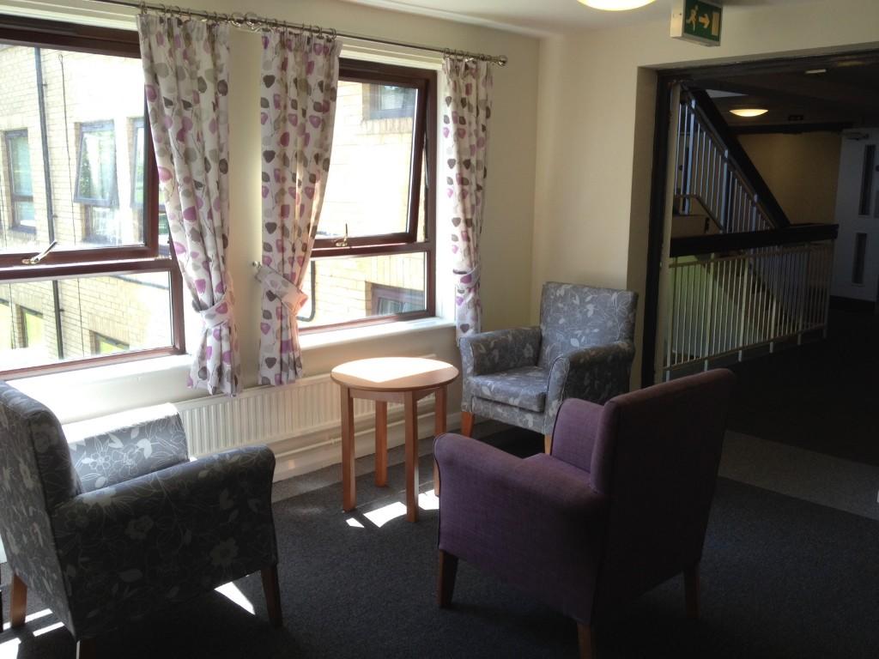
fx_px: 889
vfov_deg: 40.7
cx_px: 440
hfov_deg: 52.6
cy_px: 330
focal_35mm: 35
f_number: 2.4
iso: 64
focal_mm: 4.28
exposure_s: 1/120
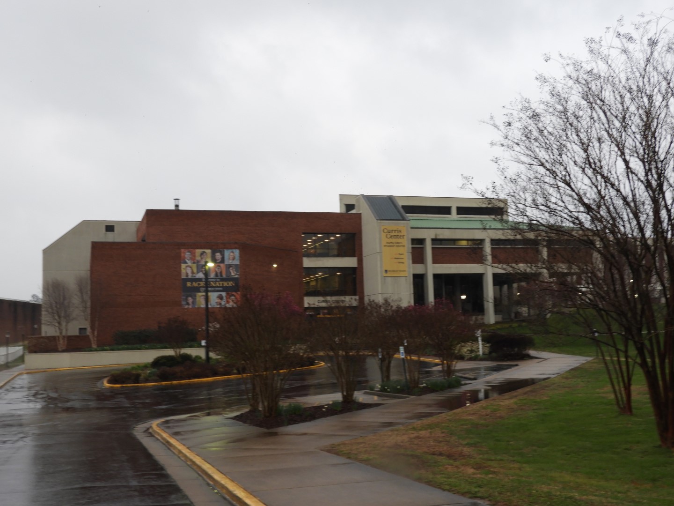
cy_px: 253
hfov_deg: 46.8
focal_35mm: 40
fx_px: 779
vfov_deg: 36.0
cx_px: 337
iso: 125
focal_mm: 7.2
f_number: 3.8
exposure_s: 1/30
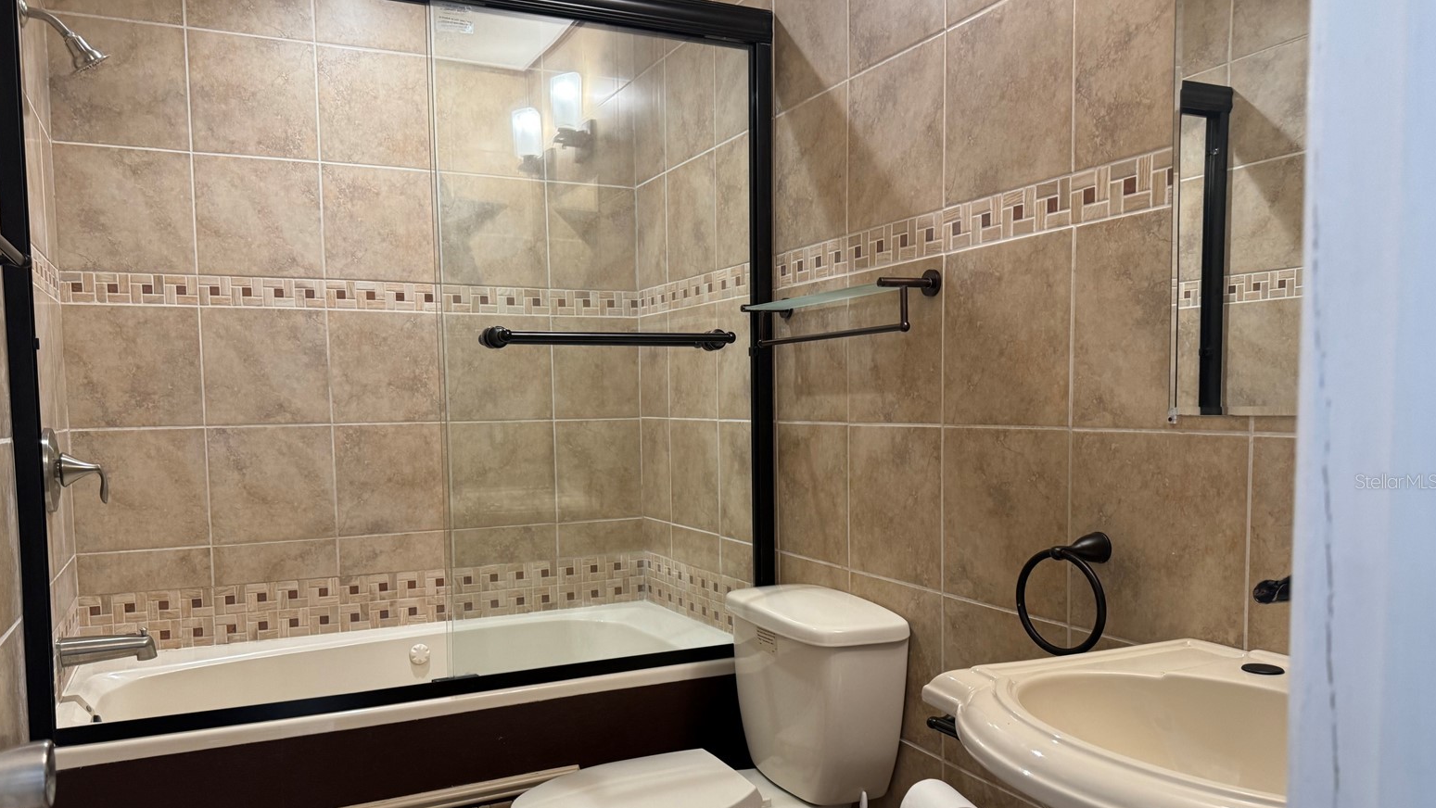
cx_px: 701
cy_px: 481
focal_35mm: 27
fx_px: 1028
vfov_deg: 42.7
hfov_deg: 69.8
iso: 250
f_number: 1.78
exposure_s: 1/60
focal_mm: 6.76
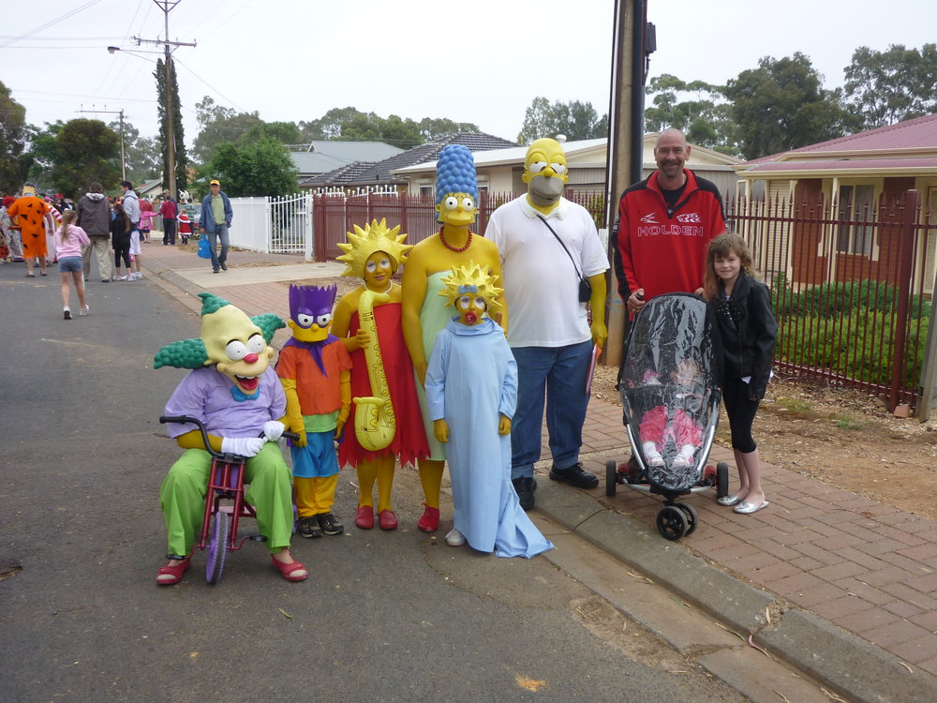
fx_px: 893
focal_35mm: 33
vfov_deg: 42.9
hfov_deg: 55.4
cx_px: 468
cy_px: 352
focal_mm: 5.5
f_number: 2.8
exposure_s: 1/200
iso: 80
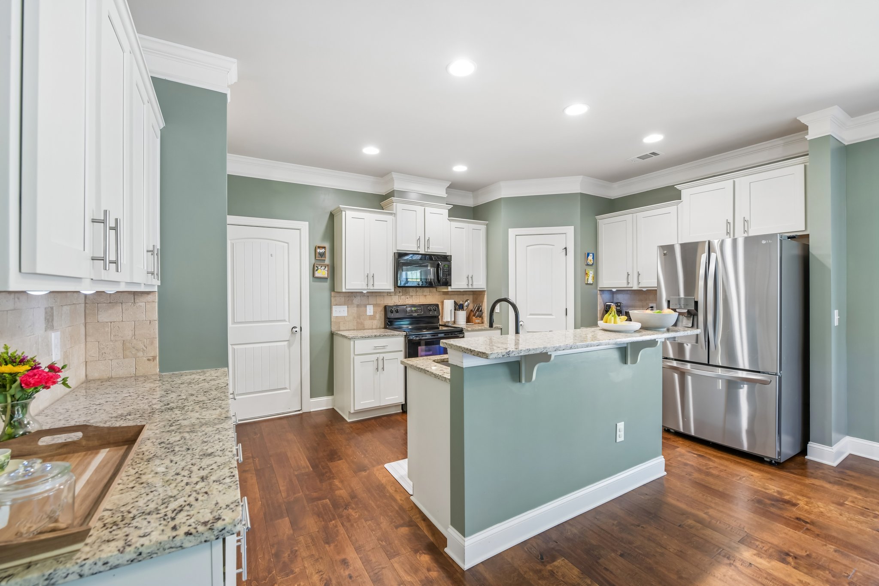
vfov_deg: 77.3
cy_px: 293
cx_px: 440
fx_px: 366
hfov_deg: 100.4
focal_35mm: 15
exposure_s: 1/8
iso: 400
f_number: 8
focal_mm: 15
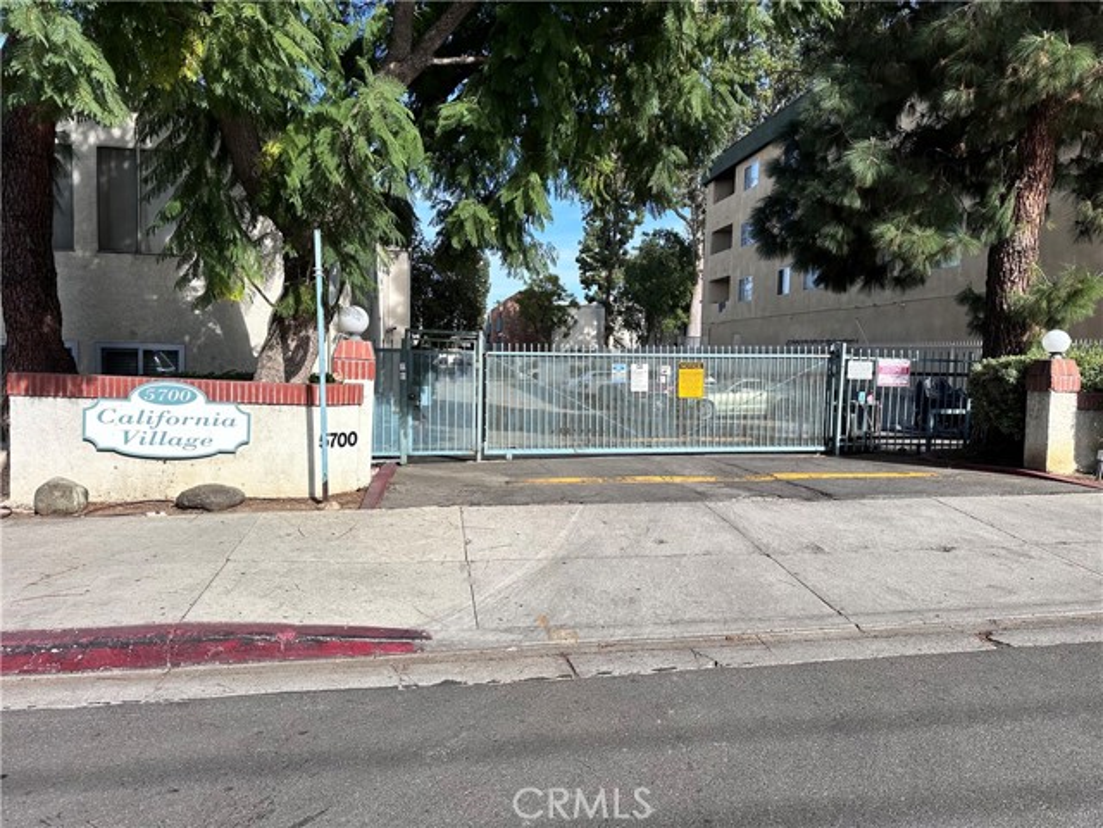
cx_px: 552
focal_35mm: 24
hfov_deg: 71.6
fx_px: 765
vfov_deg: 56.8
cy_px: 414
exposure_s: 1/3356
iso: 80
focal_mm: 6.86
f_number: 1.78
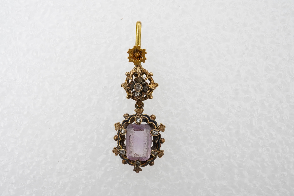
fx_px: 367
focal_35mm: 45
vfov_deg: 29.9
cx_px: 147
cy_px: 98
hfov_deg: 43.6
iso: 640
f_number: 16
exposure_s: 1/125
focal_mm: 30
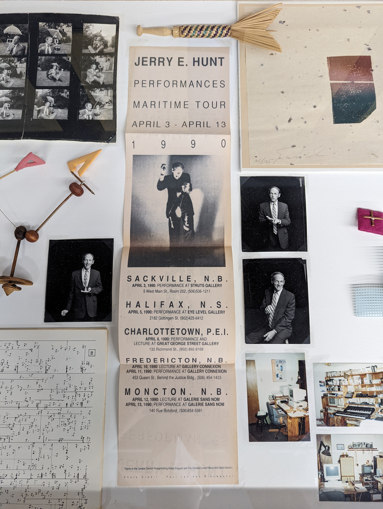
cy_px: 254
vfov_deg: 71.5
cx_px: 192
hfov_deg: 56.9
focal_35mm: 24
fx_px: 353
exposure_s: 1/24
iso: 357
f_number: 1.85
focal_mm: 6.81
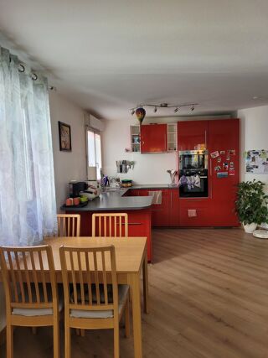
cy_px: 179
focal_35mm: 26
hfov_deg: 53.0
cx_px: 134
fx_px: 269
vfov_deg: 67.3
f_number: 1.8
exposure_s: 1/100
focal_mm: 5.4
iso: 100
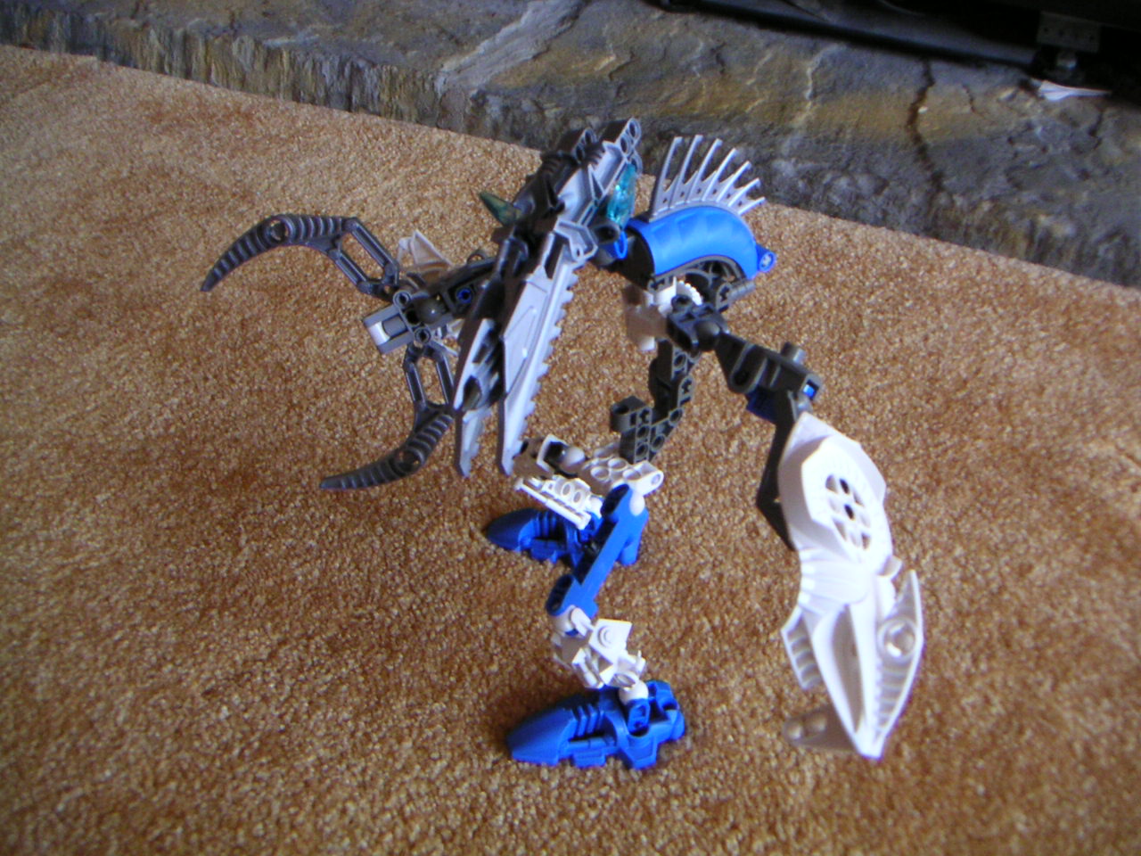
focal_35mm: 39
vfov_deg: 36.8
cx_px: 570
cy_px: 428
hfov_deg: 47.9
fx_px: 1286
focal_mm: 5.1
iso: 160
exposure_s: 1/45
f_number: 2.9
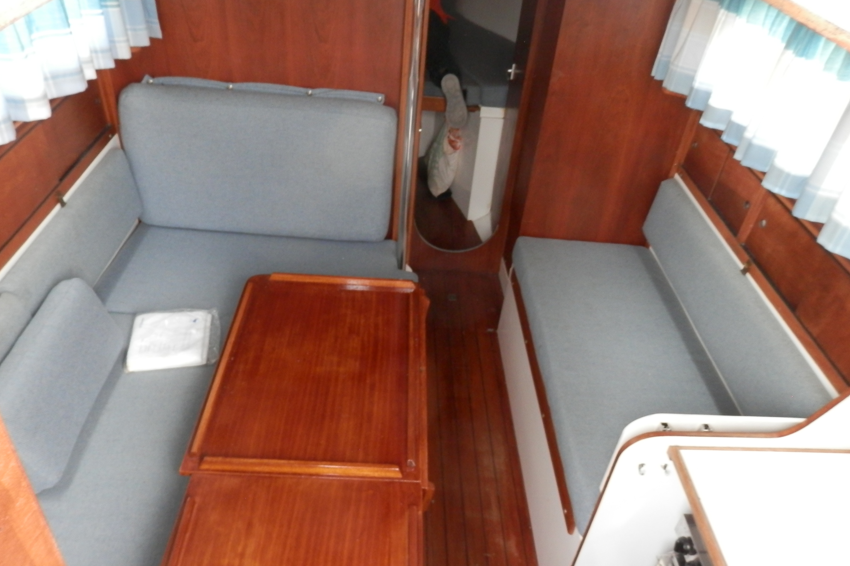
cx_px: 425
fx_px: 637
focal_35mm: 27
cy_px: 309
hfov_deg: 67.4
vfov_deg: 47.9
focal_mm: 4.5
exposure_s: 1/25
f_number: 3
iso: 200
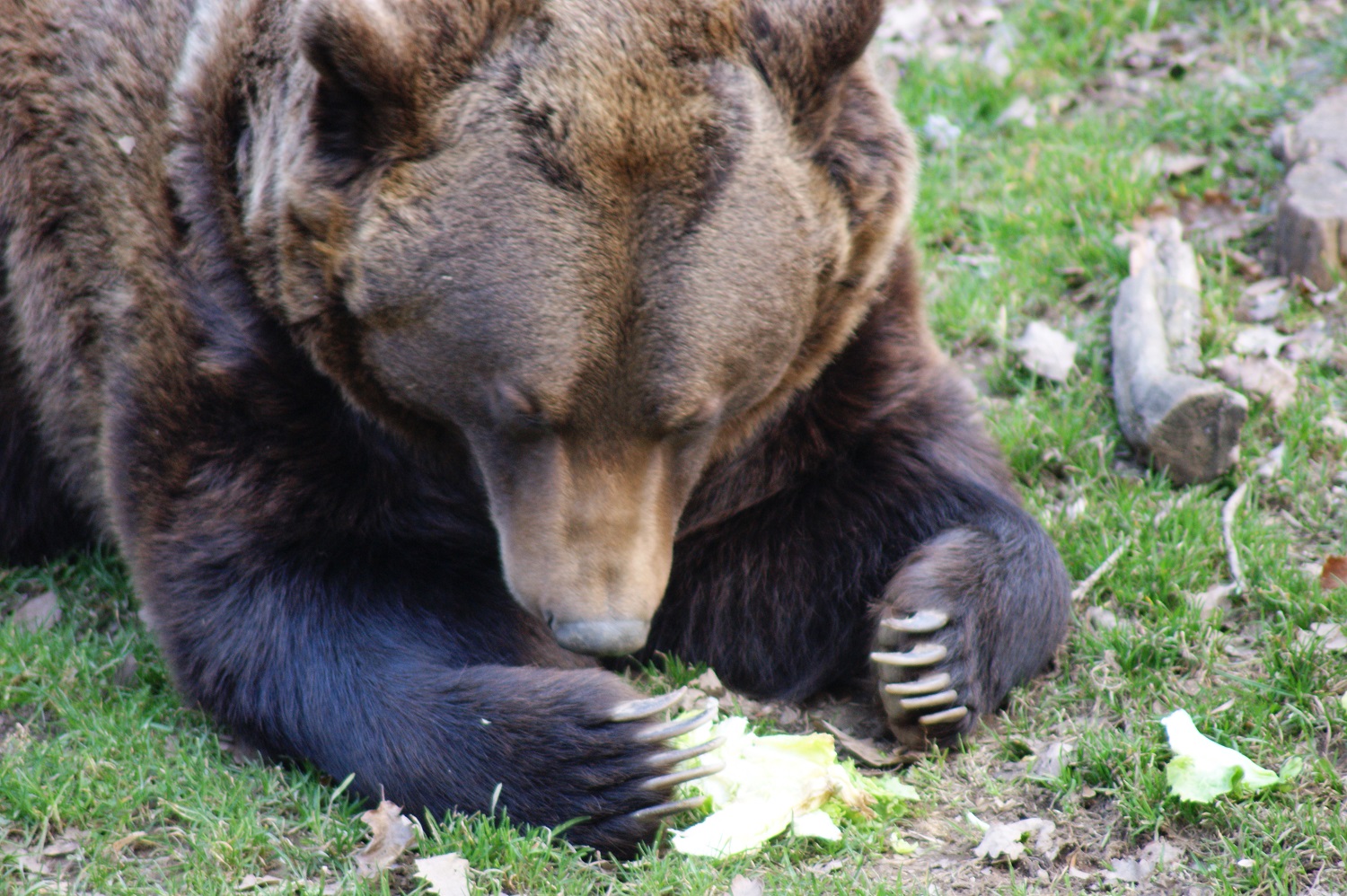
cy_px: 448
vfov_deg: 3.1
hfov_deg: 4.6
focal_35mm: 450
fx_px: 16826
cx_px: 674
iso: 400
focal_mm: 300
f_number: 5.6
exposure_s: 1/80
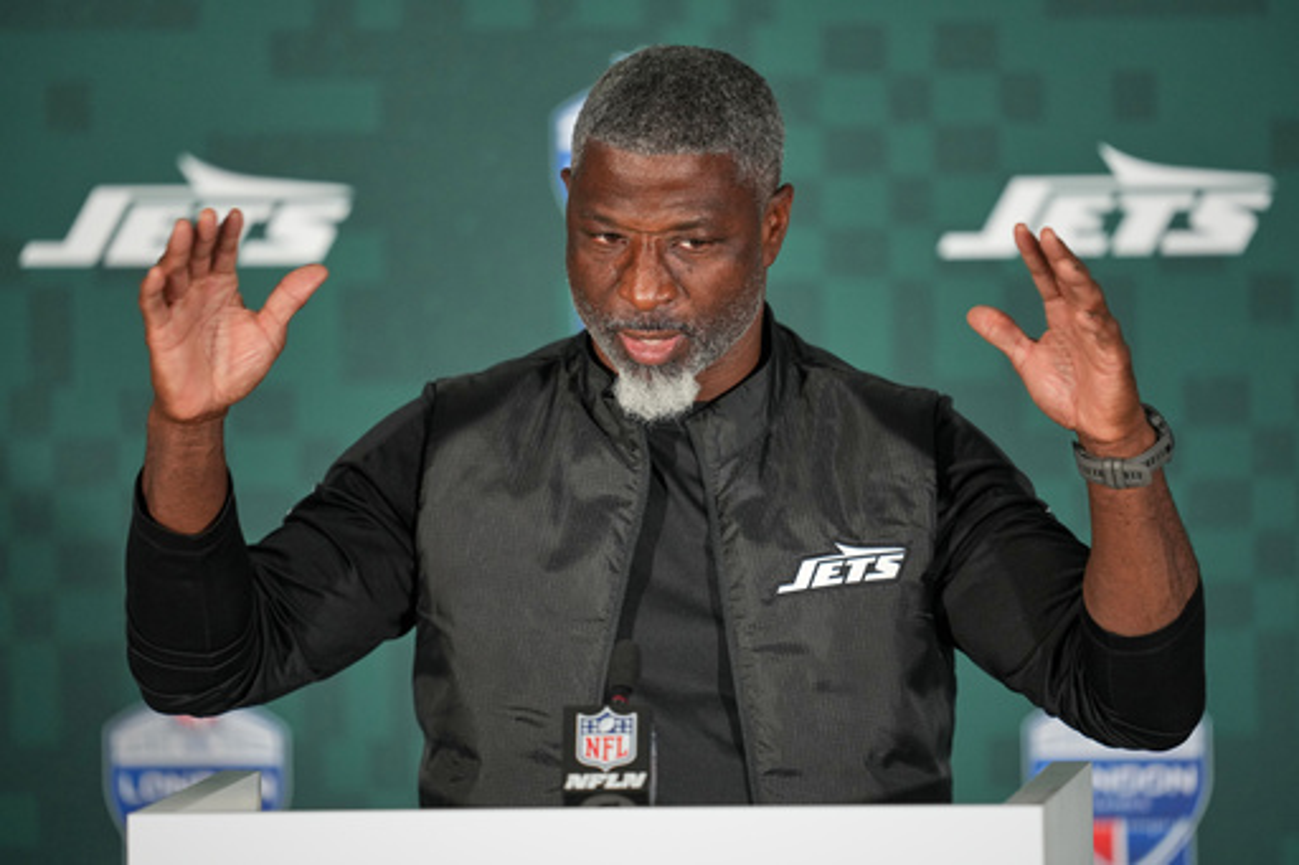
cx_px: 650
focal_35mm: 400
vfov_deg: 3.4
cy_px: 432
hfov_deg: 5.2
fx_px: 14428
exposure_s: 1/250
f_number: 2.8
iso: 1600
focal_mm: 400
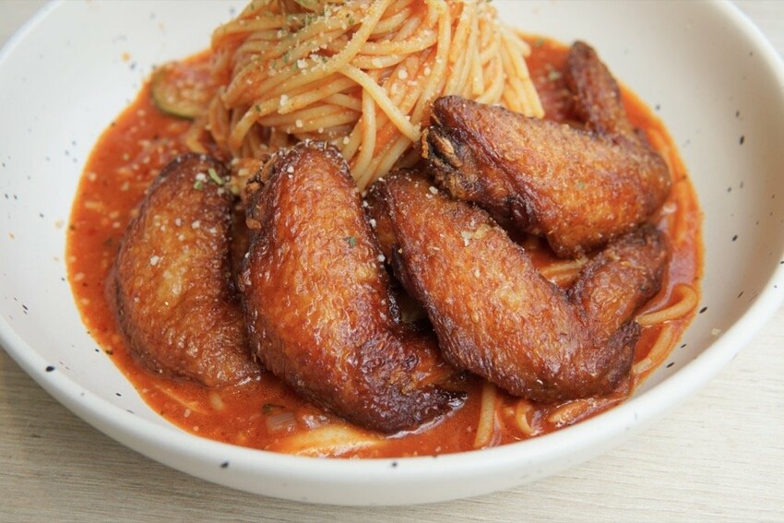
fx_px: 980
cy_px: 262
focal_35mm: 45
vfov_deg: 29.9
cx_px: 392
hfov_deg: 43.6
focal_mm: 30
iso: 100
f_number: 5.6
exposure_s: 1/100
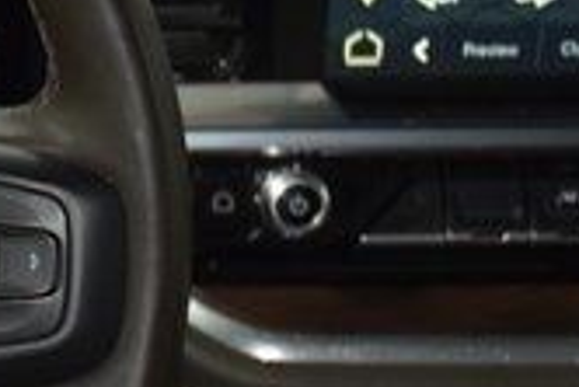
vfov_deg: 7.7
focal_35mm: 179
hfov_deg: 10.7
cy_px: 267
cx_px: -495
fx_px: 2880
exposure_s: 1/40
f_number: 4
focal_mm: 31
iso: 1600
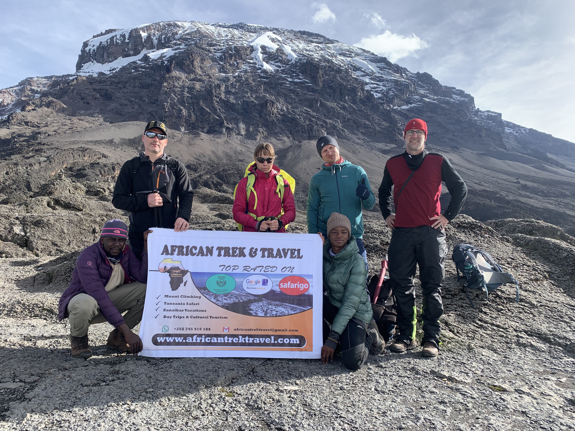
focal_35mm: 26
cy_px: 216
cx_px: 288
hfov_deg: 67.3
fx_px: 432
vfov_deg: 53.1
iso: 25
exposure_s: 1/1043
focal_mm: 4.25
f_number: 1.8
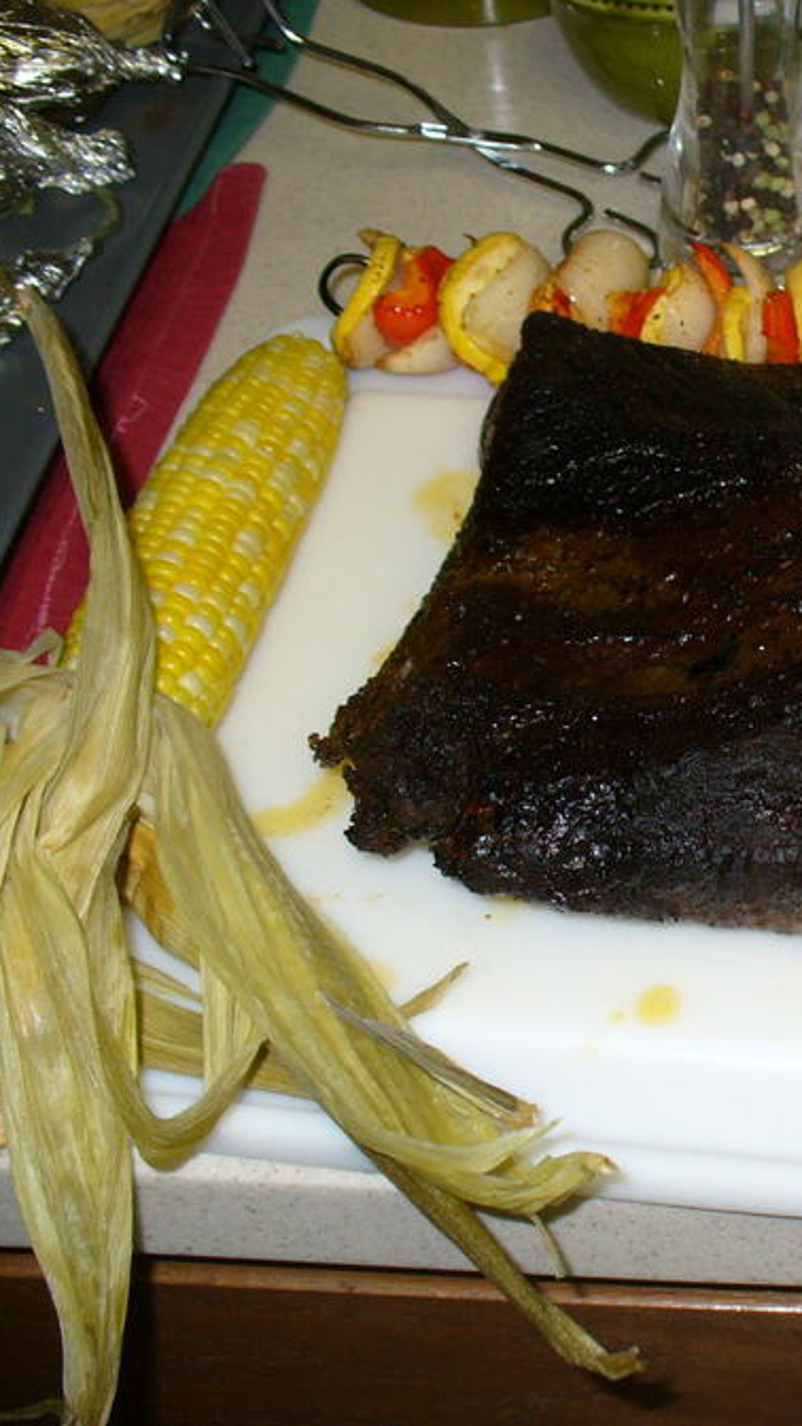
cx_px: 925
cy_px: 714
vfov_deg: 38.5
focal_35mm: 54
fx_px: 2042
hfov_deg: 20.9
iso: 100
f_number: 2.8
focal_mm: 6.1
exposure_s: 1/60
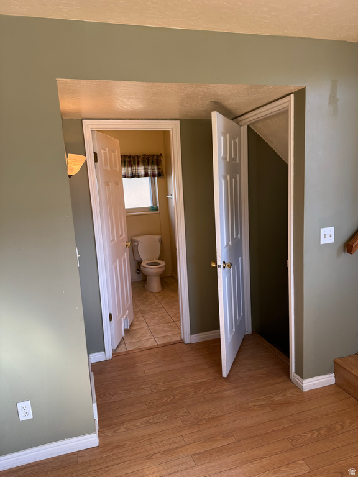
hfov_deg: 56.8
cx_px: 179
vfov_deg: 71.6
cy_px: 238
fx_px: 331
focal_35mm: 24
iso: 125
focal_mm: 6.76
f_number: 1.78
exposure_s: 1/121
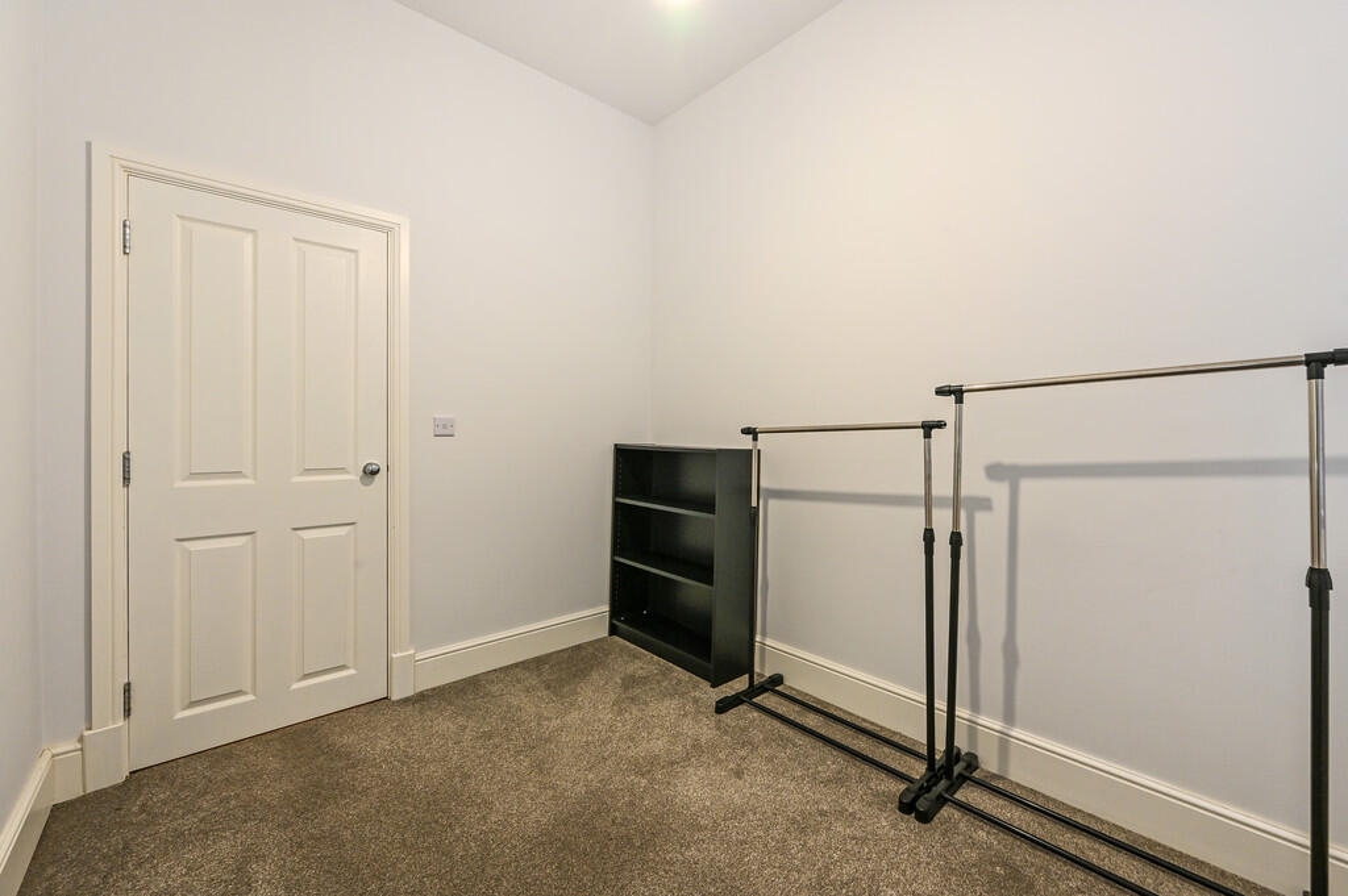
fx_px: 524
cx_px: 674
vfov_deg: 81.1
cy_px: 448
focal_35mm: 14
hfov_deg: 104.3
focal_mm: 14
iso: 400
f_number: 9
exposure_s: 1/4
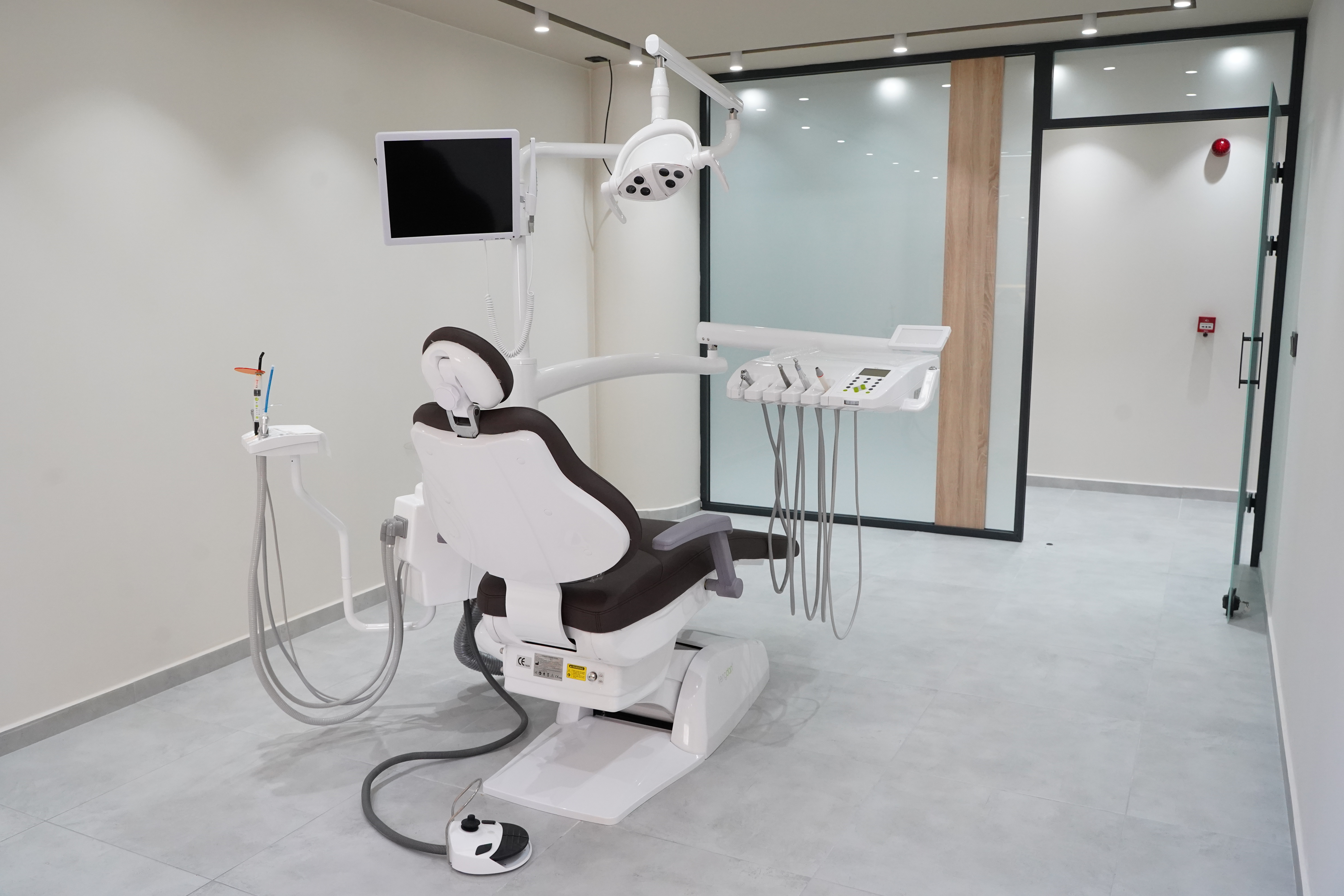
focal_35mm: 28
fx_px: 1045
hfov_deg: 65.5
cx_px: 672
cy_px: 448
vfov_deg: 46.4
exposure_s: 1/200
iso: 4000
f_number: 7.1
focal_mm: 28
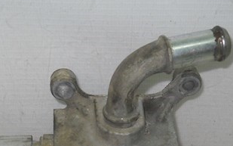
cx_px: 103
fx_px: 571
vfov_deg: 14.1
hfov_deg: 23.0
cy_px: 169
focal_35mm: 90
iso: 80
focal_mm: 6.72
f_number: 5.5
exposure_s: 1/30
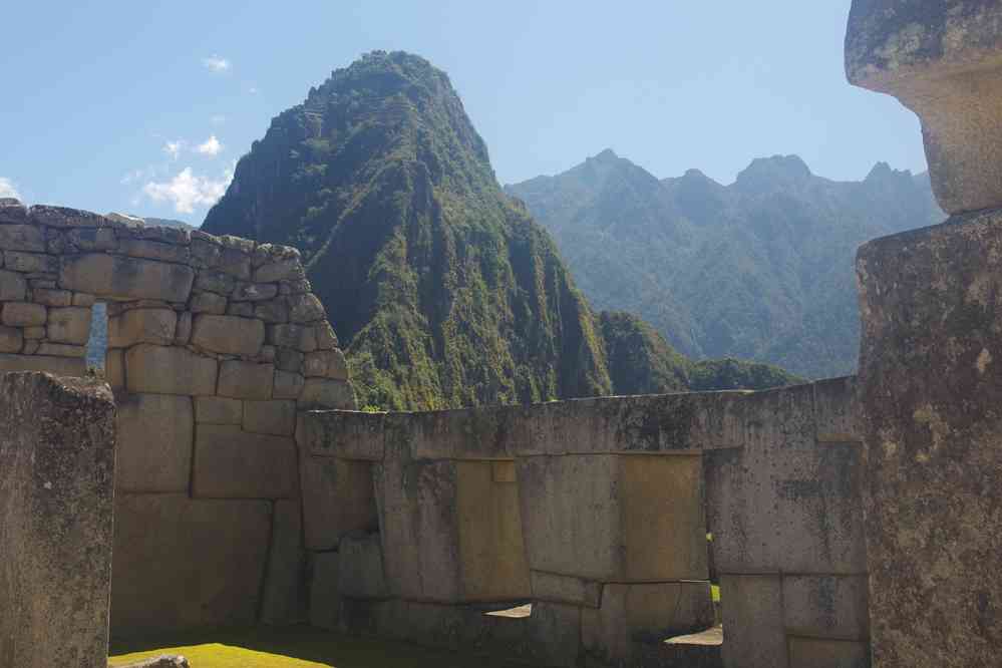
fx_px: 1378
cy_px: 334
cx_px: 501
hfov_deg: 40.0
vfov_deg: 27.3
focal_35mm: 50
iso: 200
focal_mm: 33
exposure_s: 1/60
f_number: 10
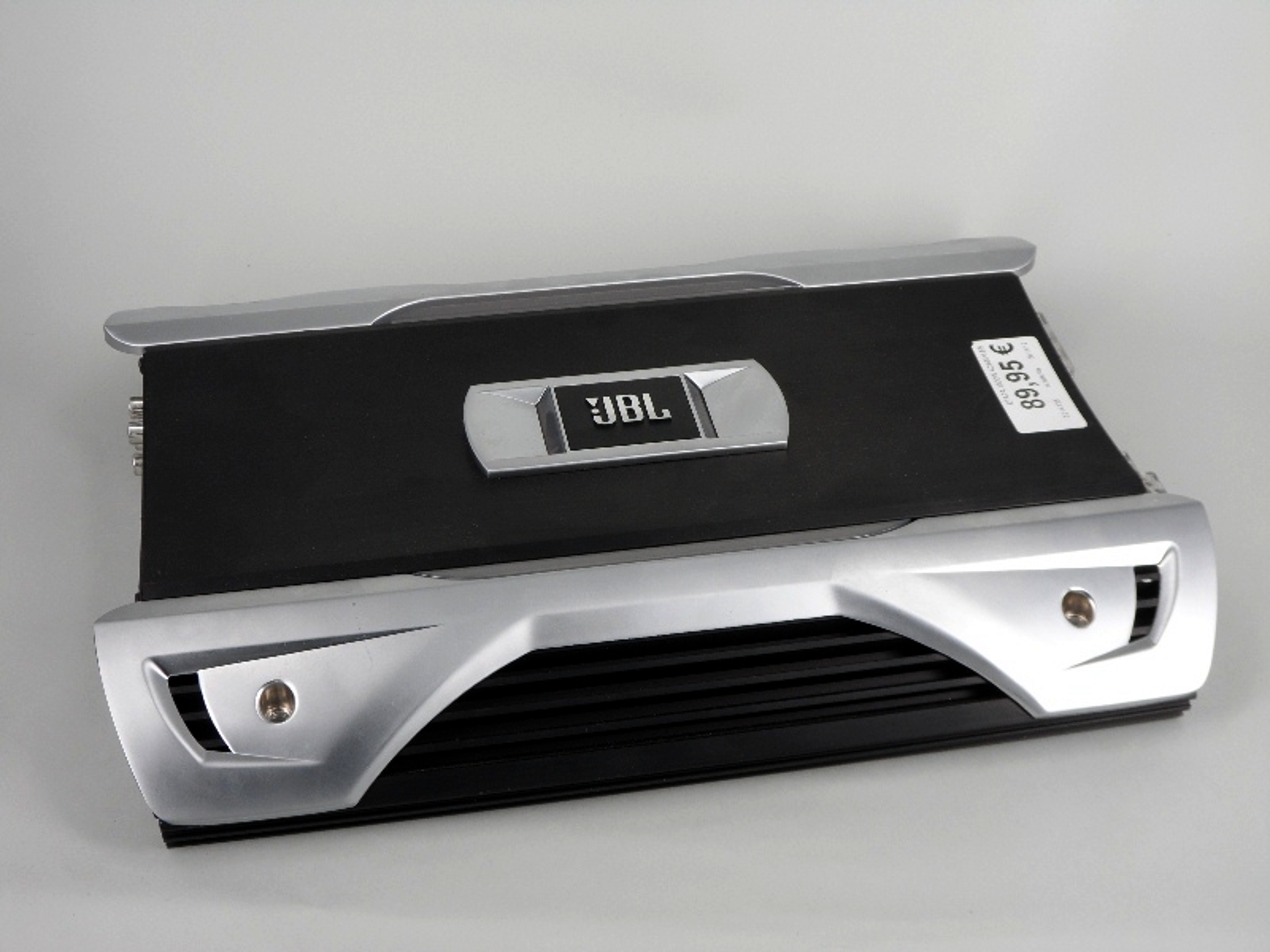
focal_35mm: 54
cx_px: 635
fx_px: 1981
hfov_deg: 35.5
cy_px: 476
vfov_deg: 27.0
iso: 80
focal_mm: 9.8
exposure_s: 1/90
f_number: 4.1
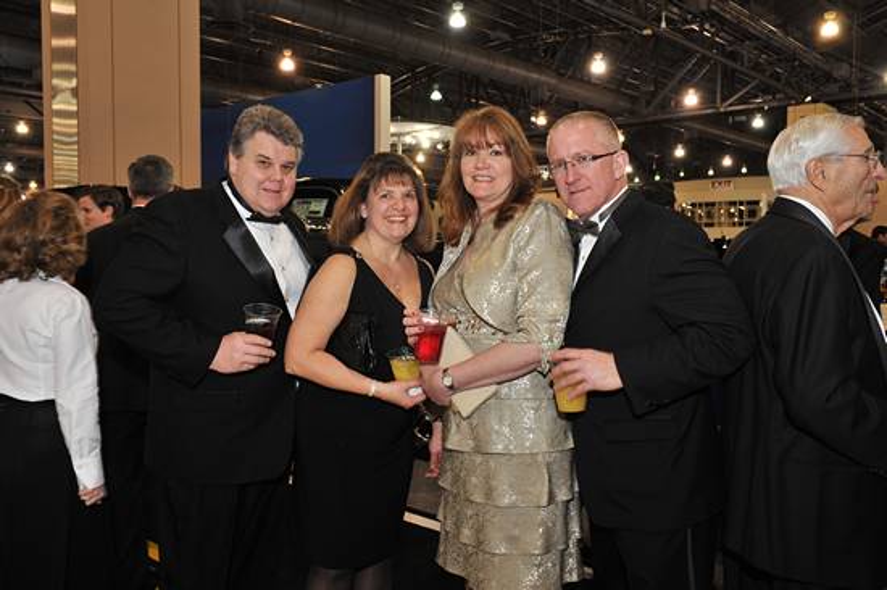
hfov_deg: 58.7
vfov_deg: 41.1
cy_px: 295
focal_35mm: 32
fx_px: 788
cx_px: 444
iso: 1250
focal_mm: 32
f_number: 9
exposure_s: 1/80
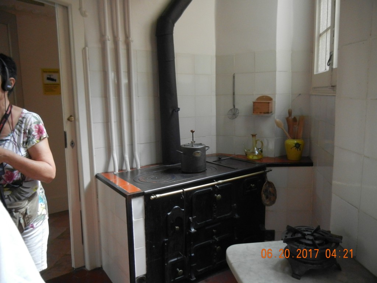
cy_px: 142
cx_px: 188
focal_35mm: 30
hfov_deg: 60.0
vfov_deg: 46.8
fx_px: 327
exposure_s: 1/208
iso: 640
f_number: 3.5
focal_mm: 5.4
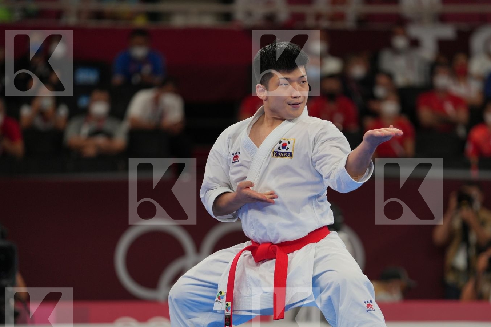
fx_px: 3491
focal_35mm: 256
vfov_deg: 5.4
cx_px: 286
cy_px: 191
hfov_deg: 8.0
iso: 500
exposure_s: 1/1000
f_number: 2.8
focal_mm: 192
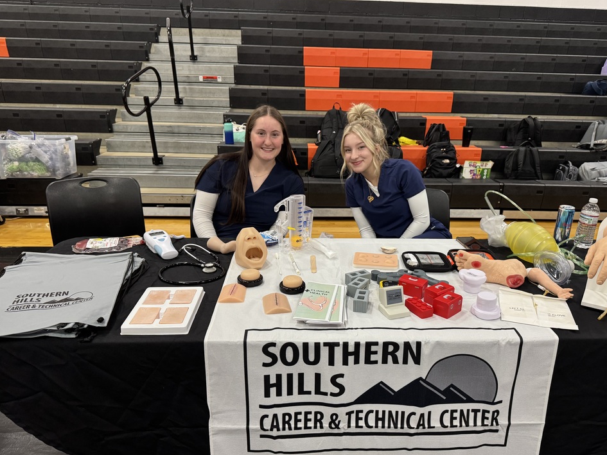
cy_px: 243
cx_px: 328
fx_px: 456
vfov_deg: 53.0
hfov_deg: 67.2
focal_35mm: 26
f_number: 1.78
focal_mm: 6.76
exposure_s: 1/60
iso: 250
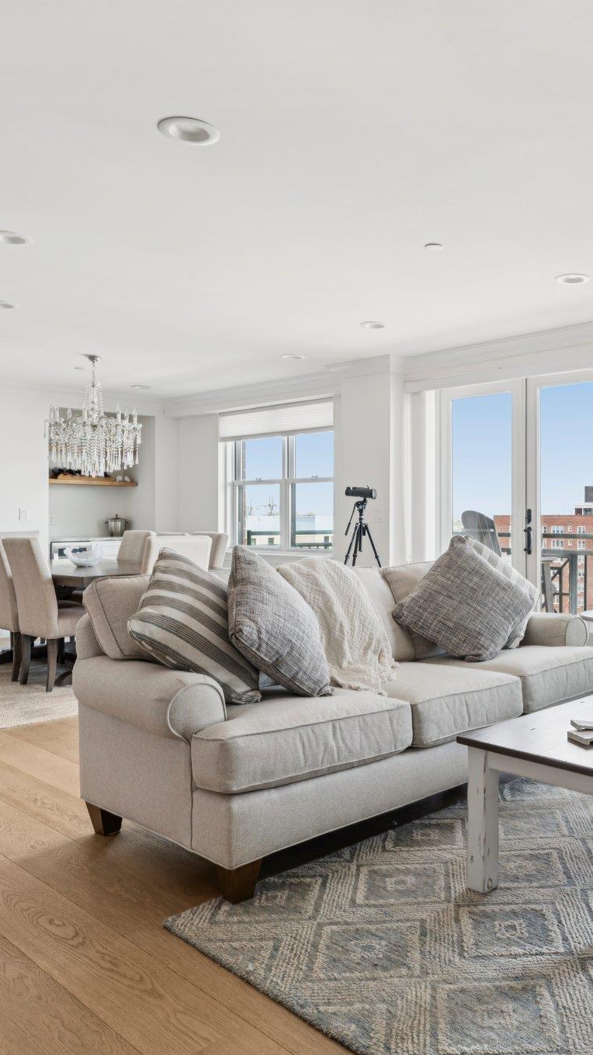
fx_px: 839
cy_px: 528
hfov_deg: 36.9
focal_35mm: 30
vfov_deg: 64.3
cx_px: 512
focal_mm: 19
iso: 160
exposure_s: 1/15
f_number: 9
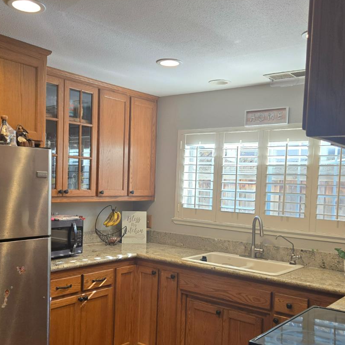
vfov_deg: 43.7
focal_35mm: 38
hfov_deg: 43.8
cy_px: 202
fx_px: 428
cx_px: 148
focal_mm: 5.4
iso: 100
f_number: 1.8
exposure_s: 1/120
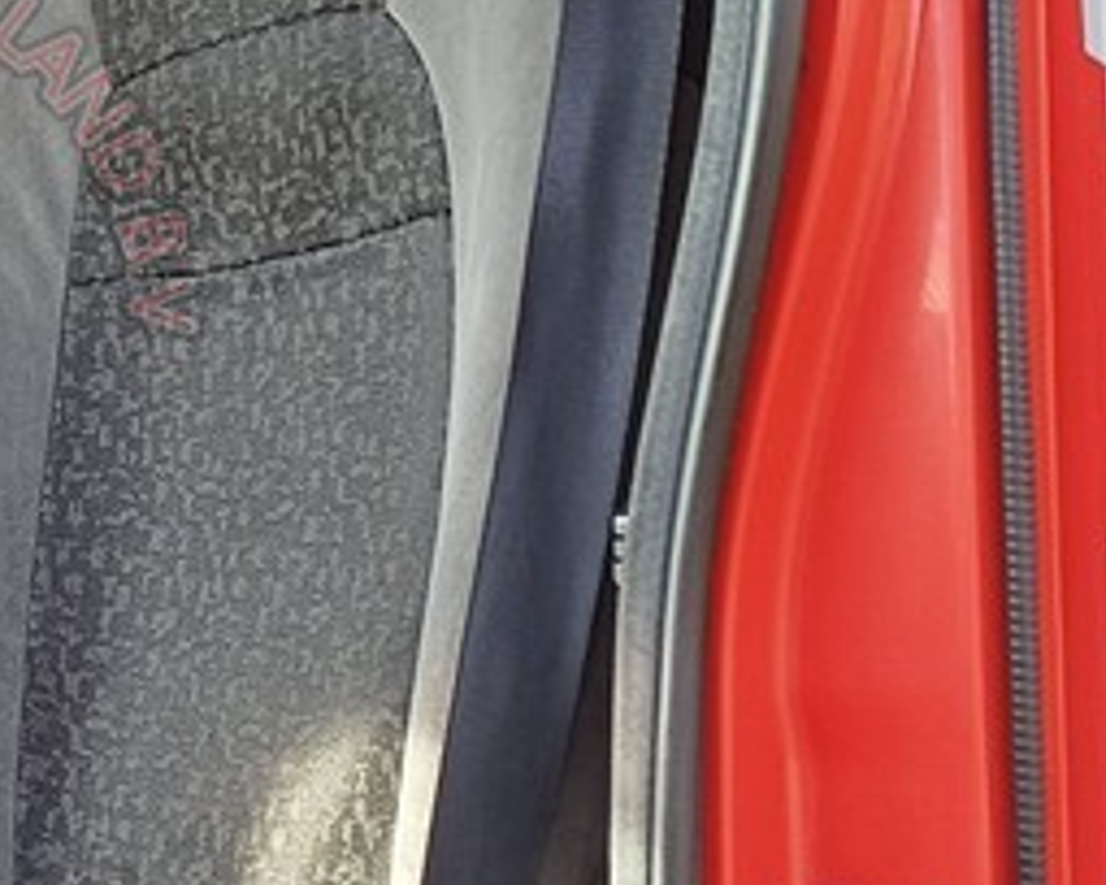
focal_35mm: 98
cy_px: 382
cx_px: -369
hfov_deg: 18.1
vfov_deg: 15.7
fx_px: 3208
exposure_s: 1/100
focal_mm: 4.65
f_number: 1.8
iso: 50
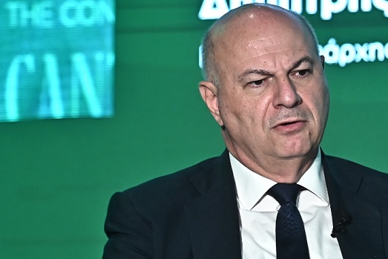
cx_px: 329
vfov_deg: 3.7
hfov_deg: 5.6
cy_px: 216
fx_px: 3956
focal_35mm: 367
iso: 1250
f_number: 3.5
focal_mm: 160
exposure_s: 1/125
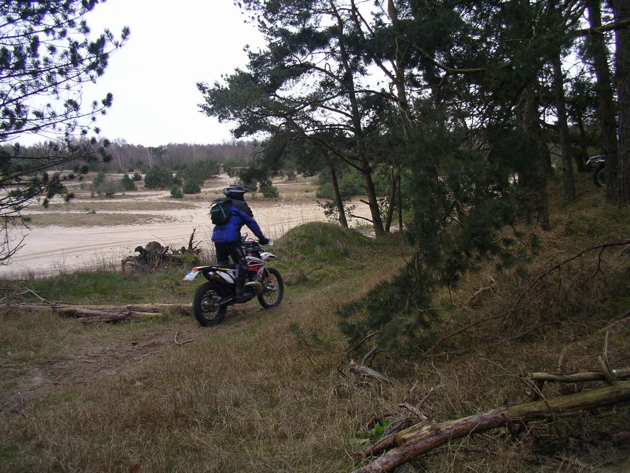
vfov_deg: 38.7
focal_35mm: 37
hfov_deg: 50.1
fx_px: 673
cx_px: 315
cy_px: 236
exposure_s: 1/80
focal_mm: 5.7
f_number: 2.8
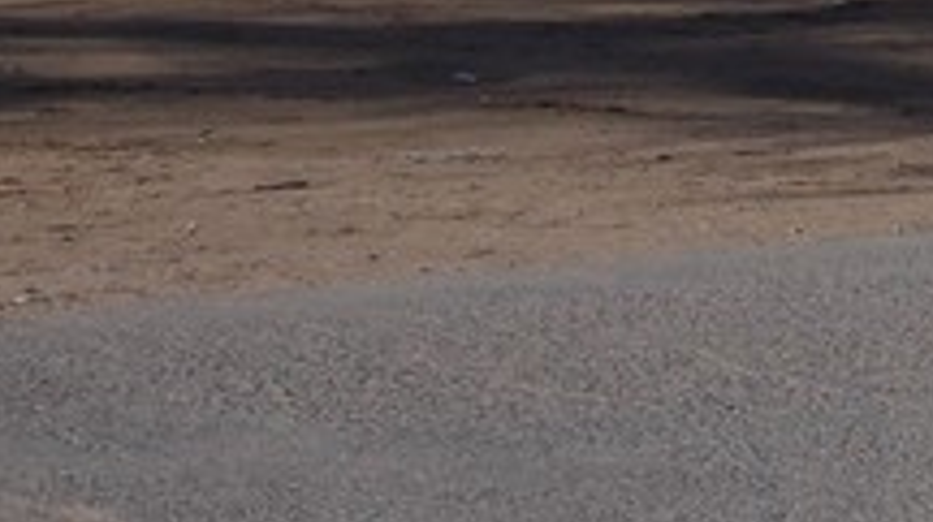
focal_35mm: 232
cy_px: -582
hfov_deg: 9.0
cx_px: 1507
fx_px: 5734
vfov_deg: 5.1
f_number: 8
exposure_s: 1/250
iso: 80
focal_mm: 8.5
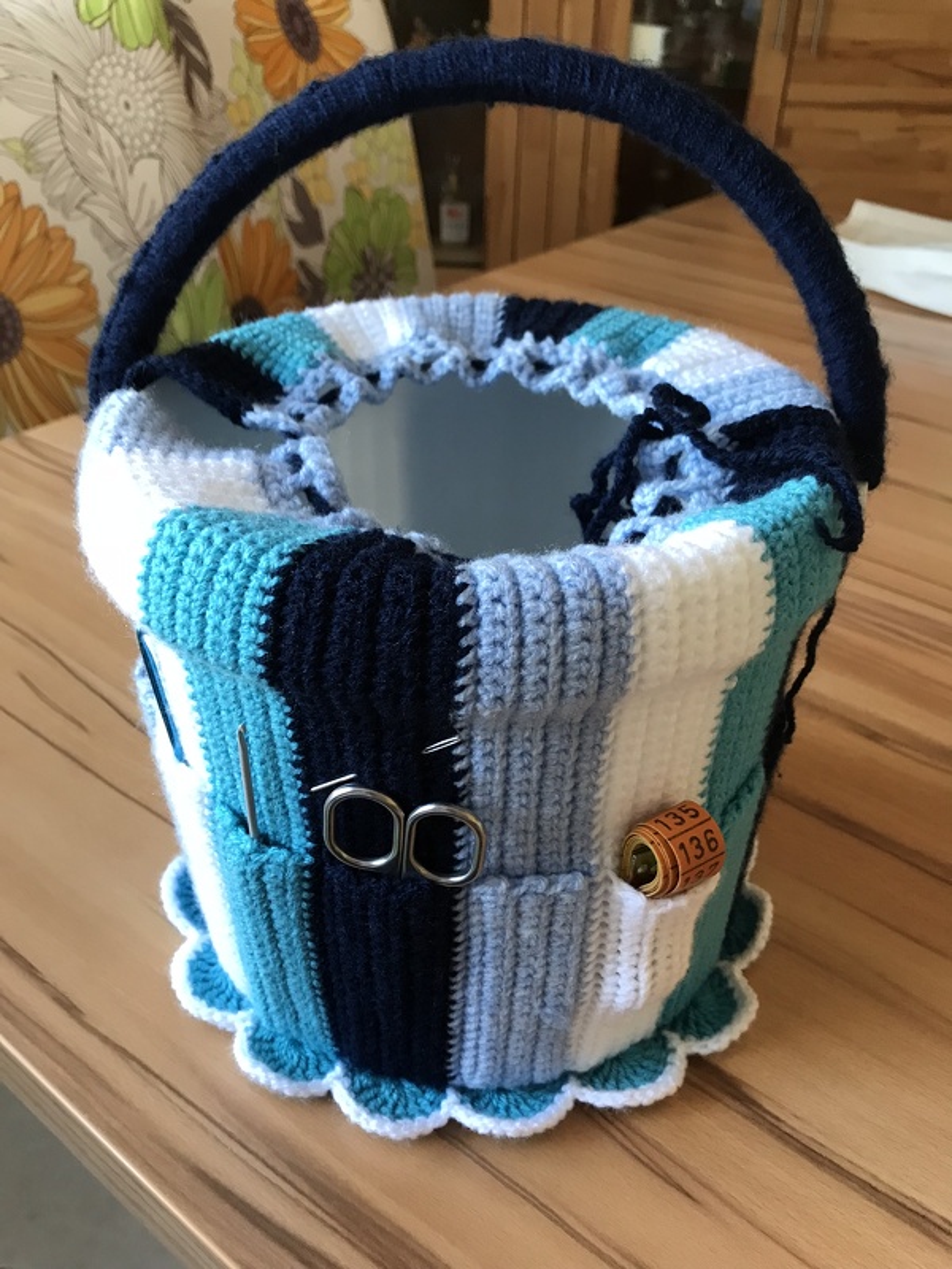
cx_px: 476
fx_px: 1027
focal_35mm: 28
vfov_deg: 63.4
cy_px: 634
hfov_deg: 49.7
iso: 40
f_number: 1.8
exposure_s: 1/25
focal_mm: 3.99
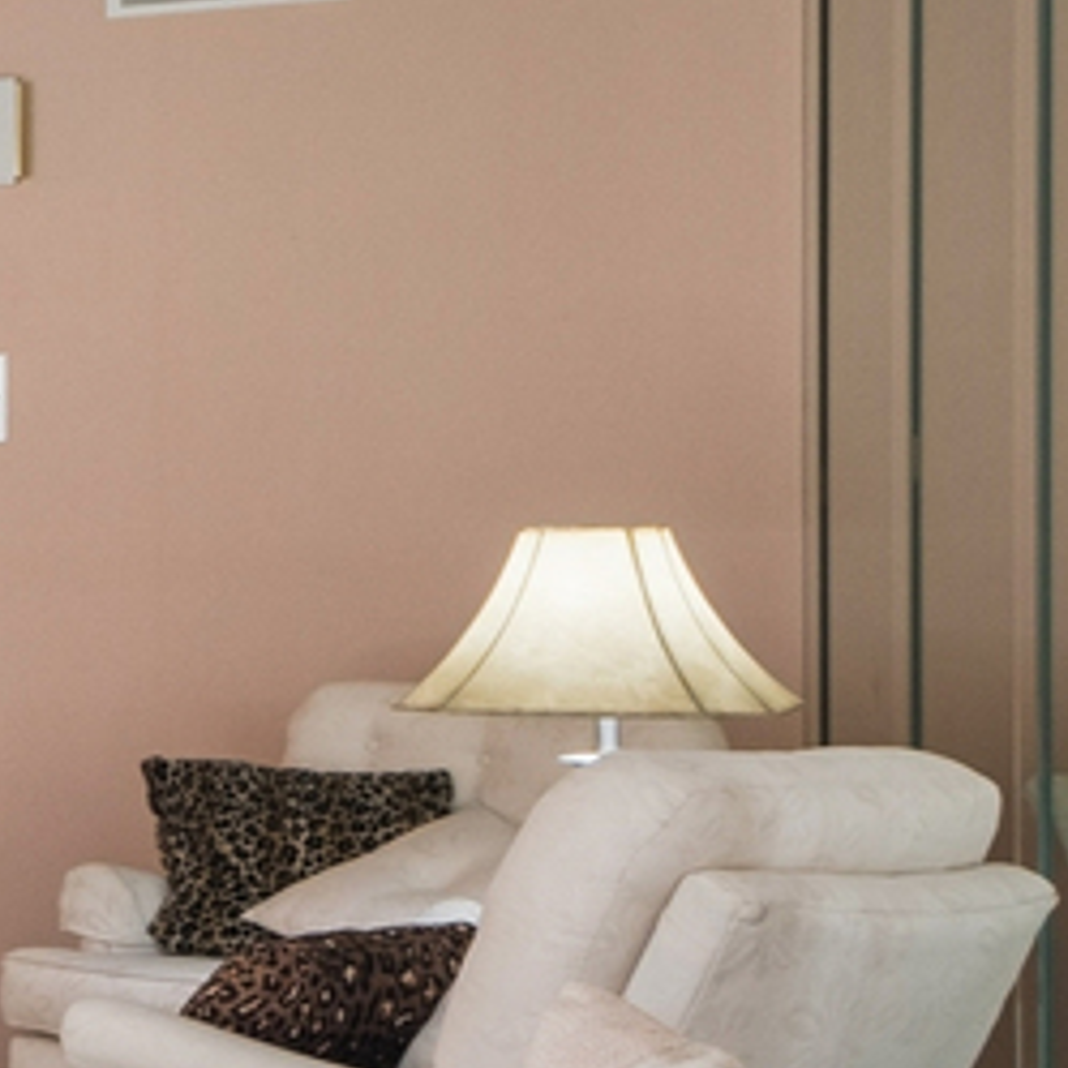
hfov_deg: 12.7
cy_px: 519
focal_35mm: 83
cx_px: -1844
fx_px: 2897
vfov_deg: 20.9
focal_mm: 10
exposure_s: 1/40
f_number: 8
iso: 250
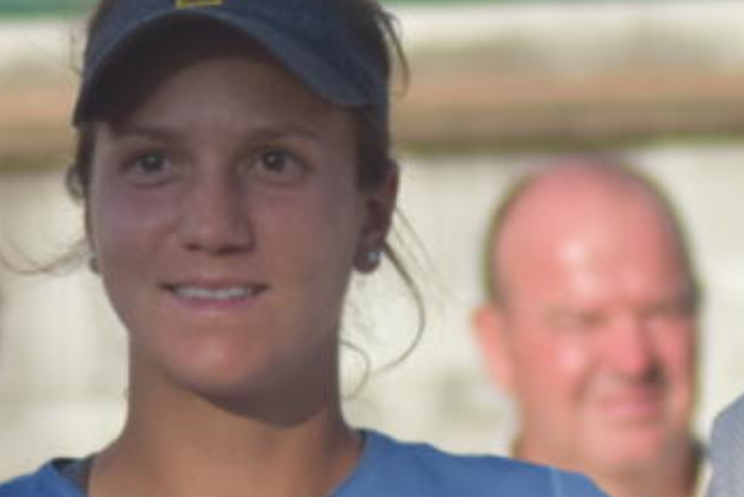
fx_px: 20985
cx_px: 303
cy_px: 551
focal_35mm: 1015
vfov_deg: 1.4
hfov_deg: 2.0
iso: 400
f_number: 5.6
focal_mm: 180
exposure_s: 1/2000
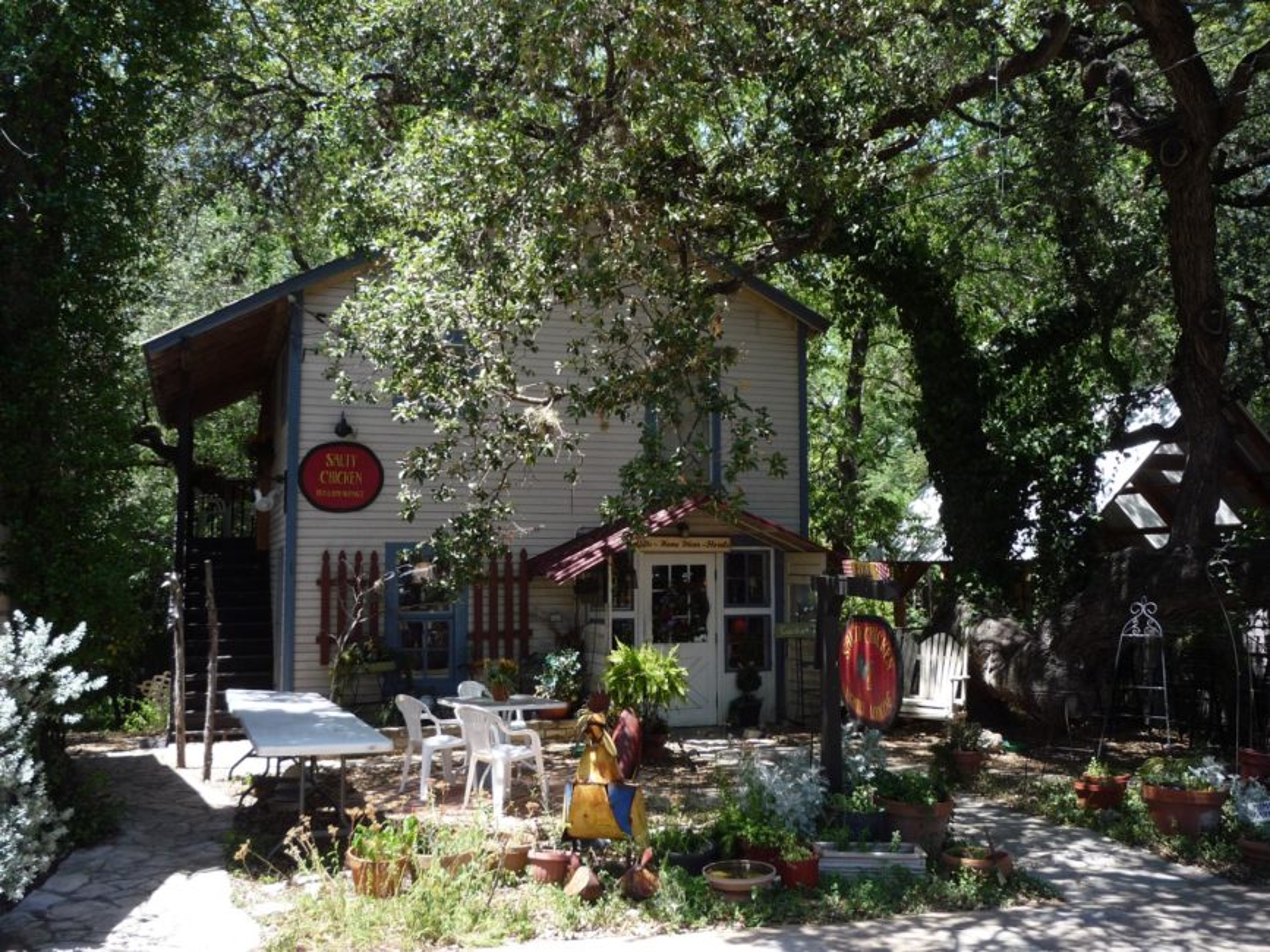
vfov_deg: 44.2
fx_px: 1174
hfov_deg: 56.8
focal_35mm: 32
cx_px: 635
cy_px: 476
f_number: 4
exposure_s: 1/160
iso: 100
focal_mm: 5.2
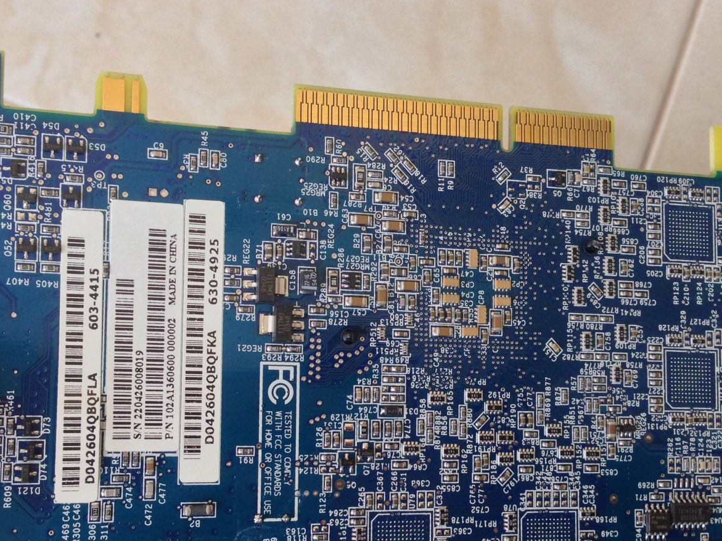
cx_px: 328
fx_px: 959
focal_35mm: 46
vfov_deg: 31.3
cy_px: 352
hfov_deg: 41.2
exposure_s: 1/60
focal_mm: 4.12
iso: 64
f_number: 2.4
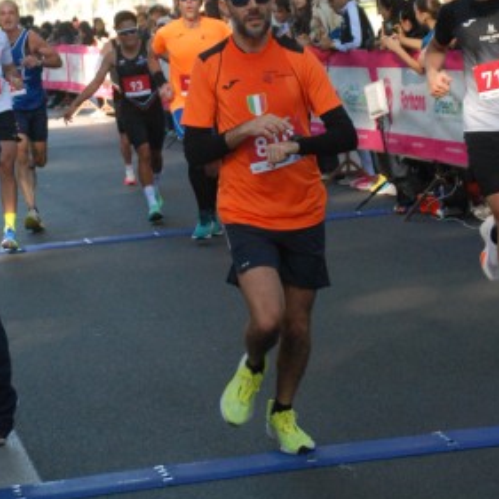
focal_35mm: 158
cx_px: 267
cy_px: 188
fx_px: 2577
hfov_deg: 11.1
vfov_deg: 11.1
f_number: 5.3
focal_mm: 58
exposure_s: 1/400
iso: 1000
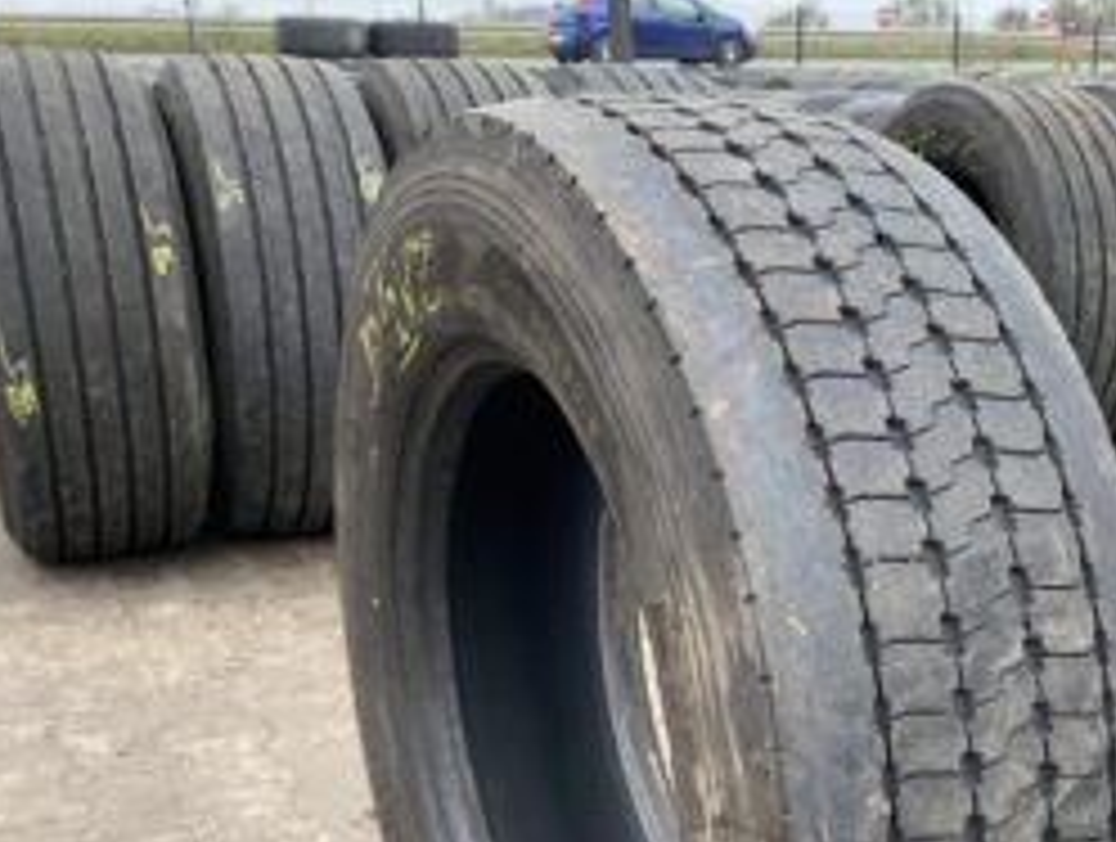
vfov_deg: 31.2
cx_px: 724
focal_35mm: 45
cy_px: 714
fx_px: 1454
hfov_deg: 41.6
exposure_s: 1/122
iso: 25
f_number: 1.8
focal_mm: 4.25
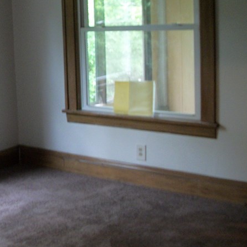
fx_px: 525
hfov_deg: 24.5
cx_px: -31
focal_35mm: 65
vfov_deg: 26.2
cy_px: 66
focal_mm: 5.7
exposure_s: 1/8
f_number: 2.9
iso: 167
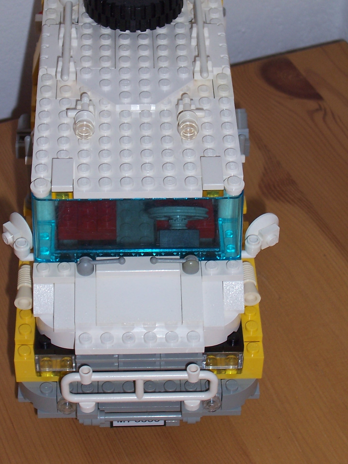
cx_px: 132
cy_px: 163
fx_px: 1193
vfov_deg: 21.9
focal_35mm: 89
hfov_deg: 16.6
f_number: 4
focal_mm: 10.8
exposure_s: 1/90
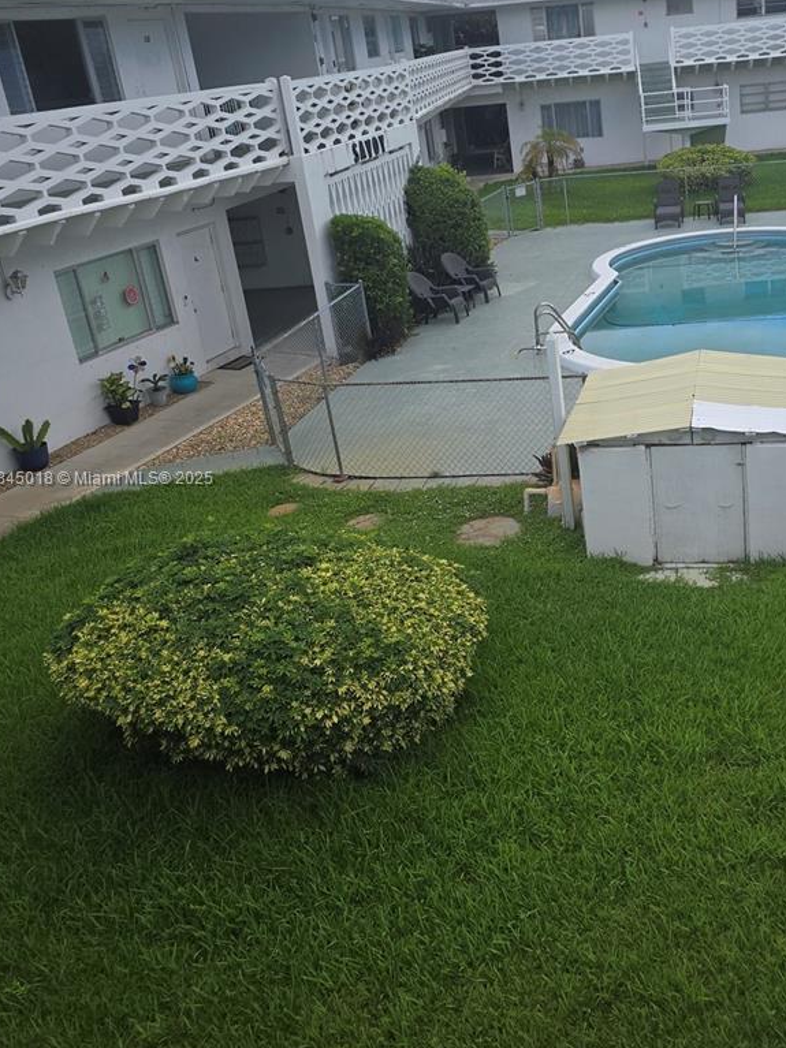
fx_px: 1090
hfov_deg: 38.7
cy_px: 480
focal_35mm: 36
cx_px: 578
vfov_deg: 51.3
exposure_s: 1/505
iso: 12
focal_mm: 6.3
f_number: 1.7
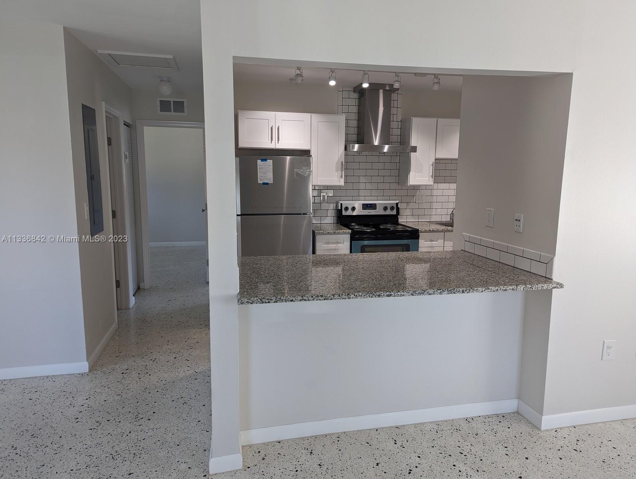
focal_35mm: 24
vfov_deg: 56.9
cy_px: 240
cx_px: 318
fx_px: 442
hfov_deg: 71.5
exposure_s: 1/60
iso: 48
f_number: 1.85
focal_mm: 6.81
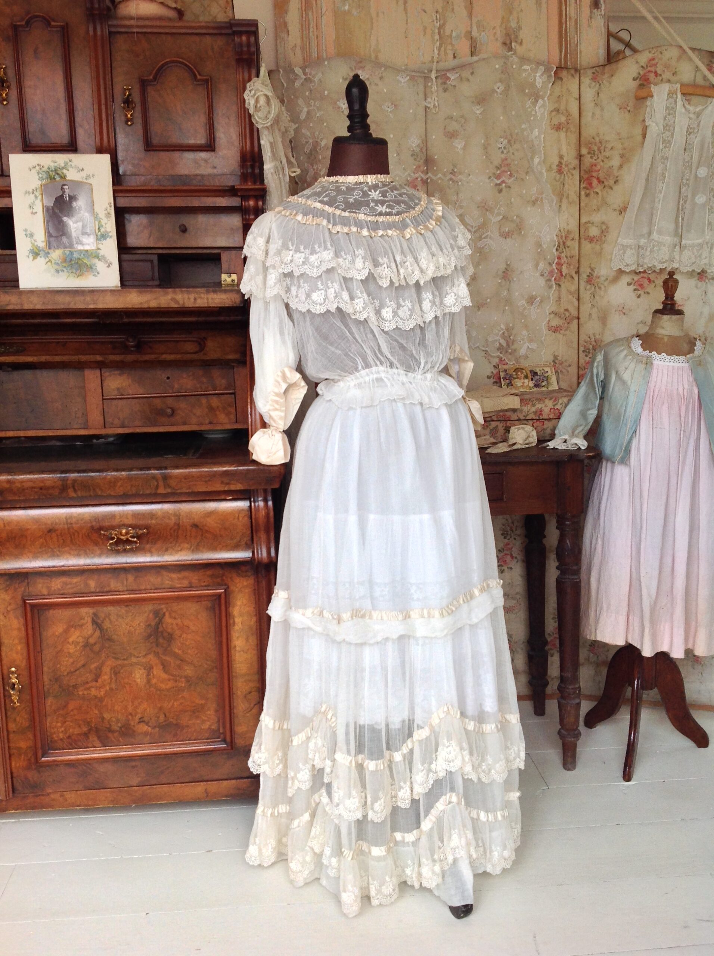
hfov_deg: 40.6
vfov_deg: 52.7
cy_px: 478
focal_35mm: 35
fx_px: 965
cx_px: 357
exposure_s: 1/60
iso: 64
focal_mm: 4.28
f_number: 2.4
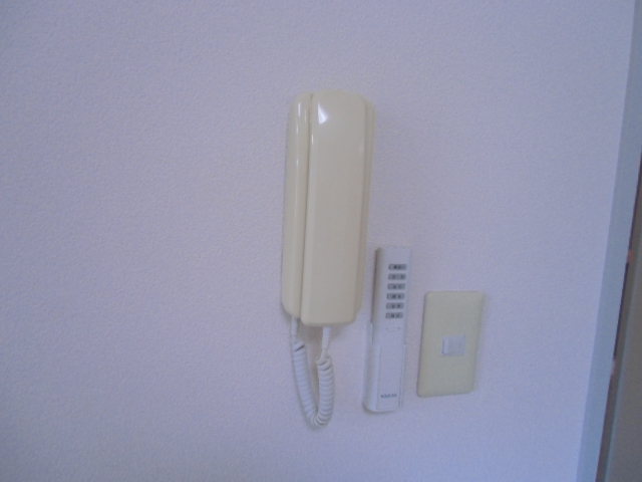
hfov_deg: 71.6
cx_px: 321
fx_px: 445
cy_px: 241
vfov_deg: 56.8
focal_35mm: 24
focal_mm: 4.24
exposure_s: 1/80
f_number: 3
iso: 200
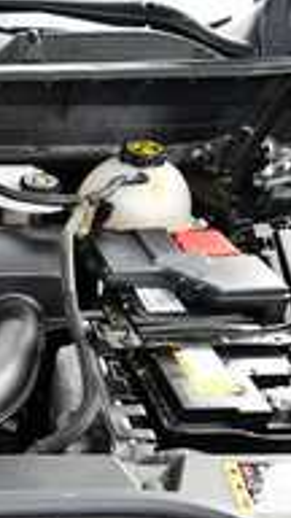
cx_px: -156
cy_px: 357
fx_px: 658
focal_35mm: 48
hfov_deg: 20.8
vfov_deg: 42.2
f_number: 5.3
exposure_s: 1/250
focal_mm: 15
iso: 640
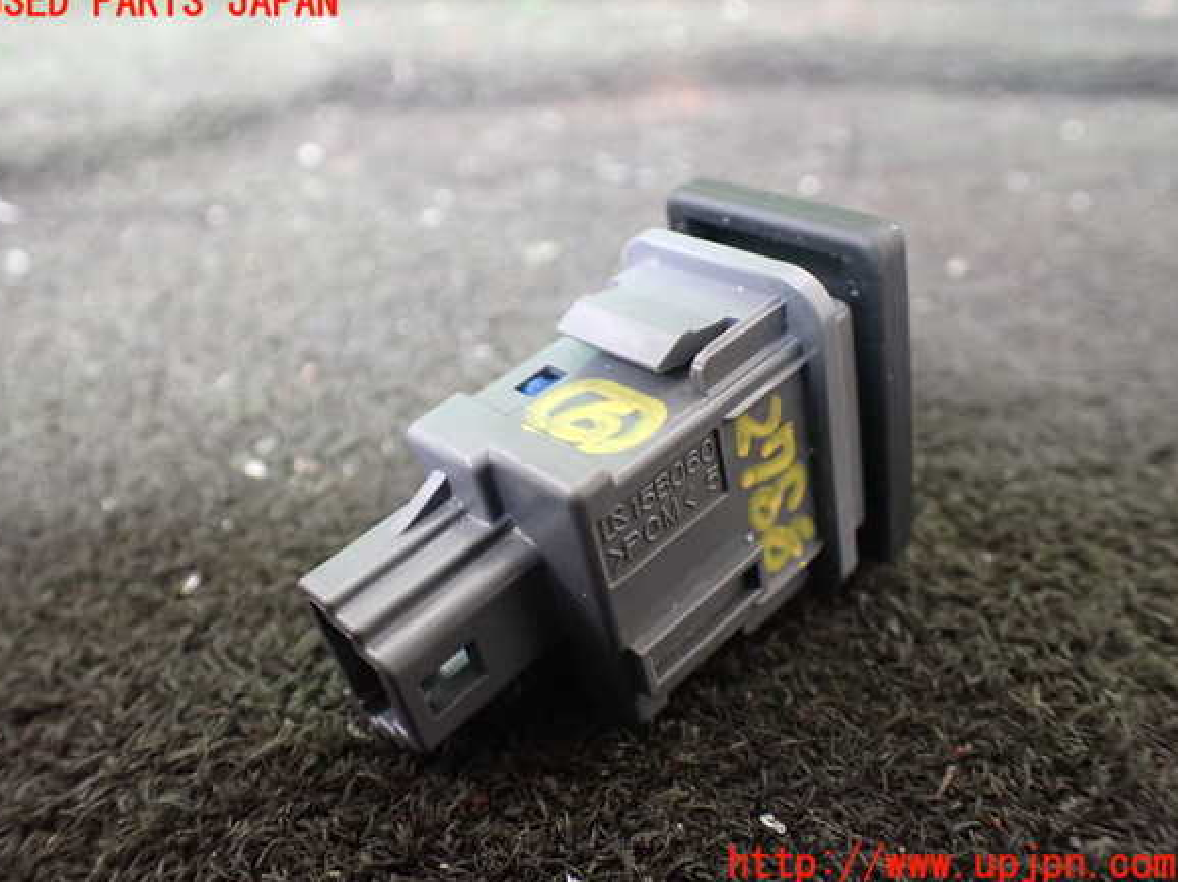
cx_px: 578
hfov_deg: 58.4
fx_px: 1054
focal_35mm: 31
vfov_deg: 45.4
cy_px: 434
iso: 800
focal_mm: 5.4
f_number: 2.3
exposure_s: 1/100
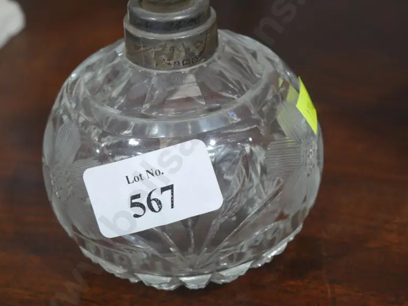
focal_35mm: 83
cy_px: 116
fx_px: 978
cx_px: 203
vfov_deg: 17.8
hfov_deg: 23.6
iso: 1600
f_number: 5.4
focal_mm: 31
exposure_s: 1/80
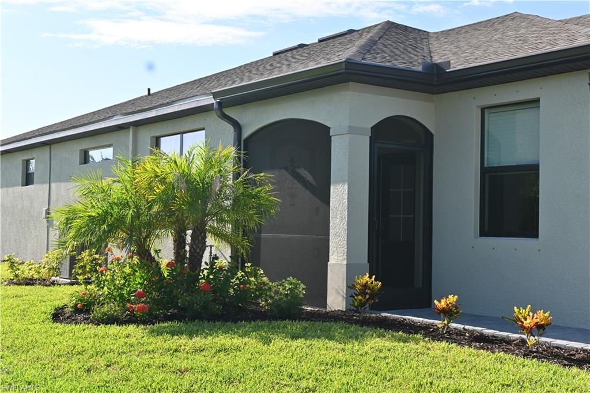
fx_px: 750
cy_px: 196
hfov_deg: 43.0
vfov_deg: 29.4
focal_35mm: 46
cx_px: 295
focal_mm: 30.5
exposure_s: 1/160
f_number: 6.3
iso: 100
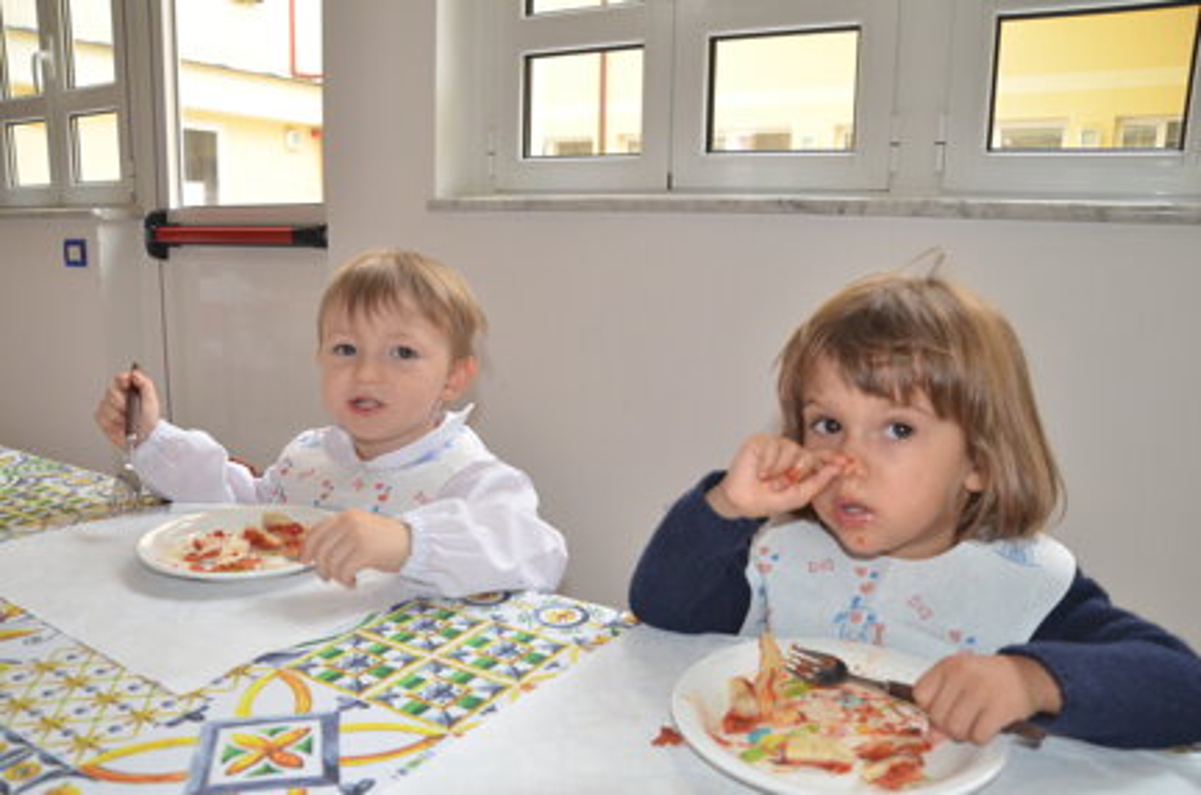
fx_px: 899
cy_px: 398
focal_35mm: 27
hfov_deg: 67.5
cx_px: 600
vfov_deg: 47.7
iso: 1250
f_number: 5
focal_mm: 18
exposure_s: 1/200
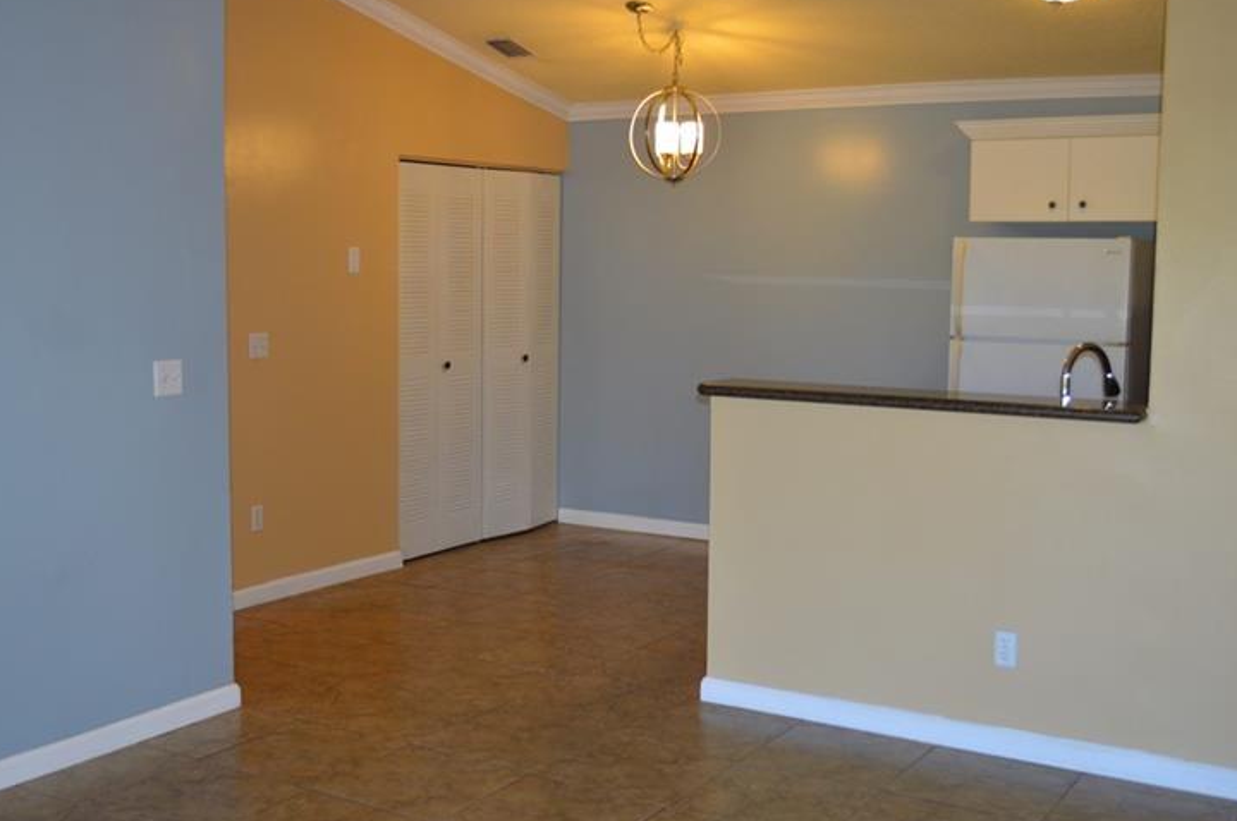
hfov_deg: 48.5
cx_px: 565
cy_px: 403
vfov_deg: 33.3
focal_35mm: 40
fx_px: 1373
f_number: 4
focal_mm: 24
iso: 400
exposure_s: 1/60
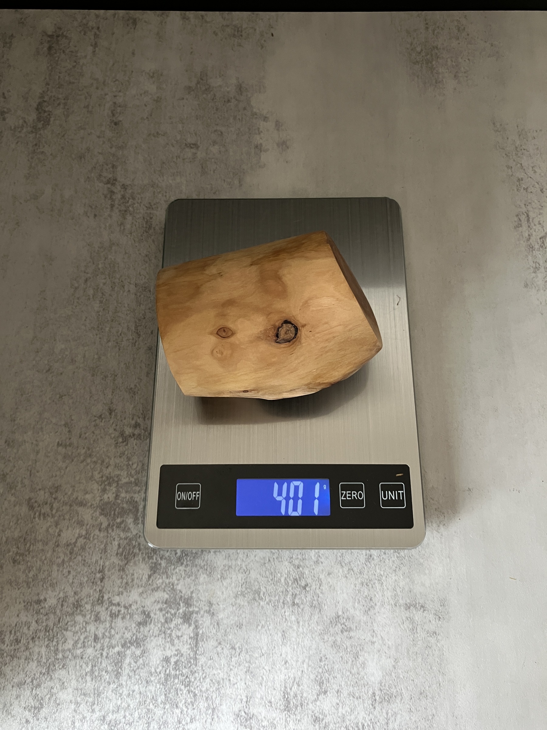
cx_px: 274
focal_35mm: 28
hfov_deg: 49.7
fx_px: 590
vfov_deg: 63.4
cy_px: 365
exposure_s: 1/60
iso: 200
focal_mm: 3.99
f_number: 1.8
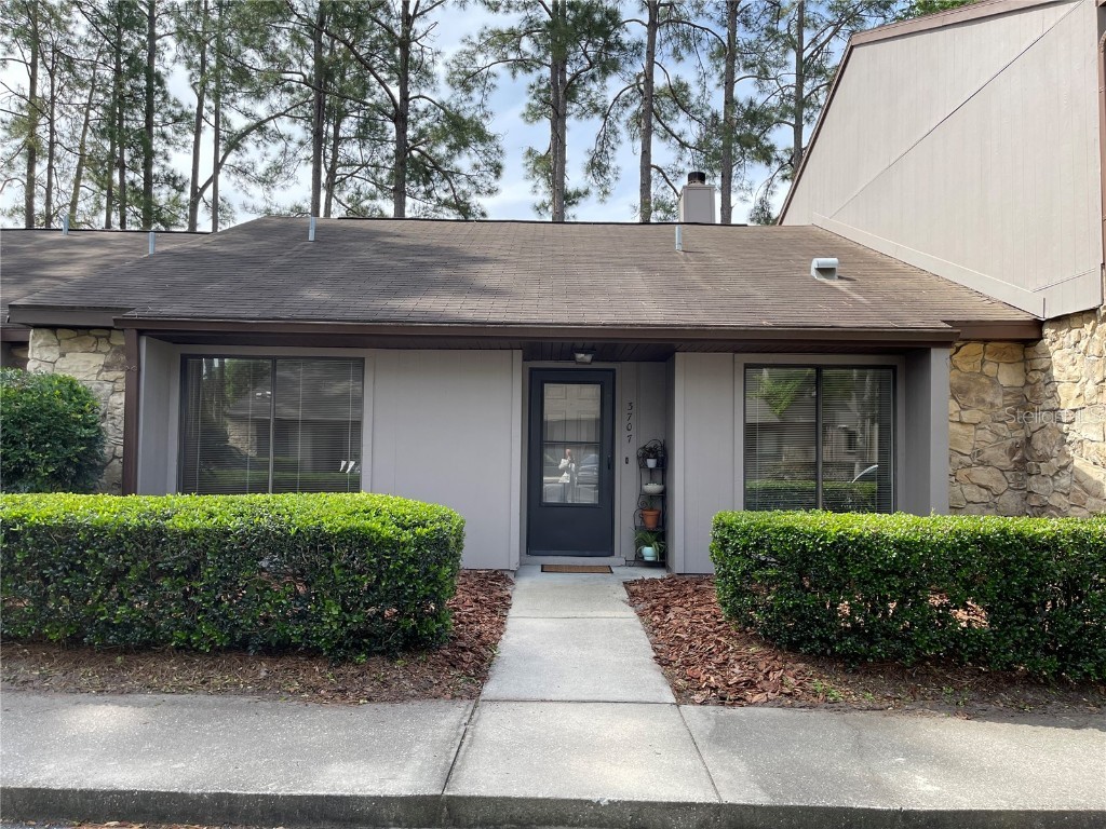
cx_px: 553
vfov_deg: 53.1
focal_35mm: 26
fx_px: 831
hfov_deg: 67.3
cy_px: 414
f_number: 1.6
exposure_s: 1/1200
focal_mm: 5.1
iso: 32
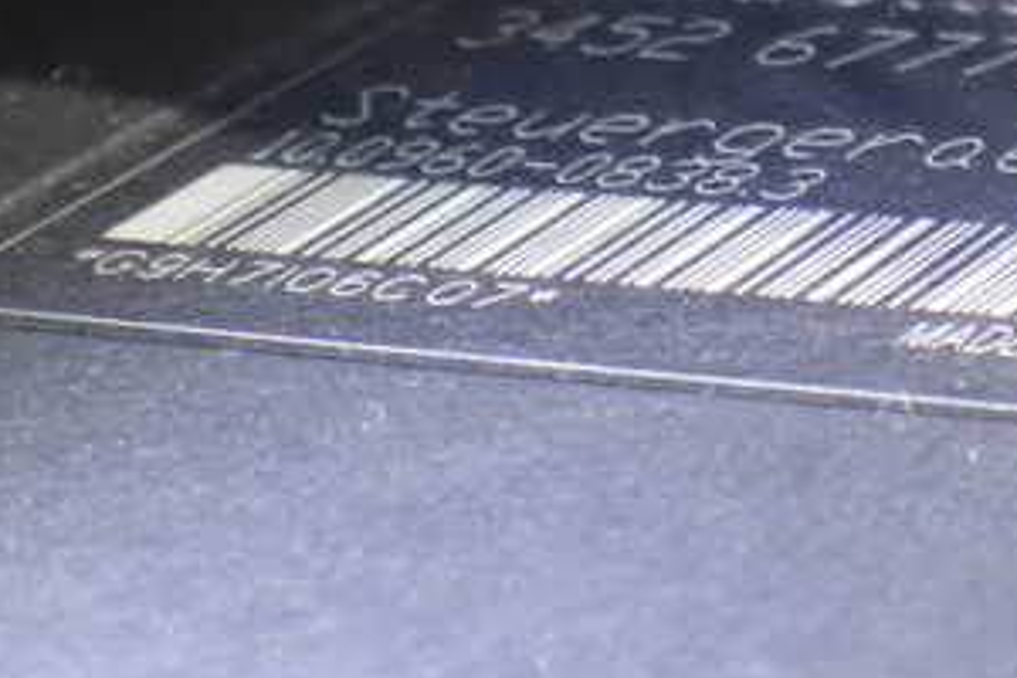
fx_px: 5876
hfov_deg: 9.9
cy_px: 149
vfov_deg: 6.6
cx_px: 892
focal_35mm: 208
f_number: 4.9
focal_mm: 18
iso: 1600
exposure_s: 1/15
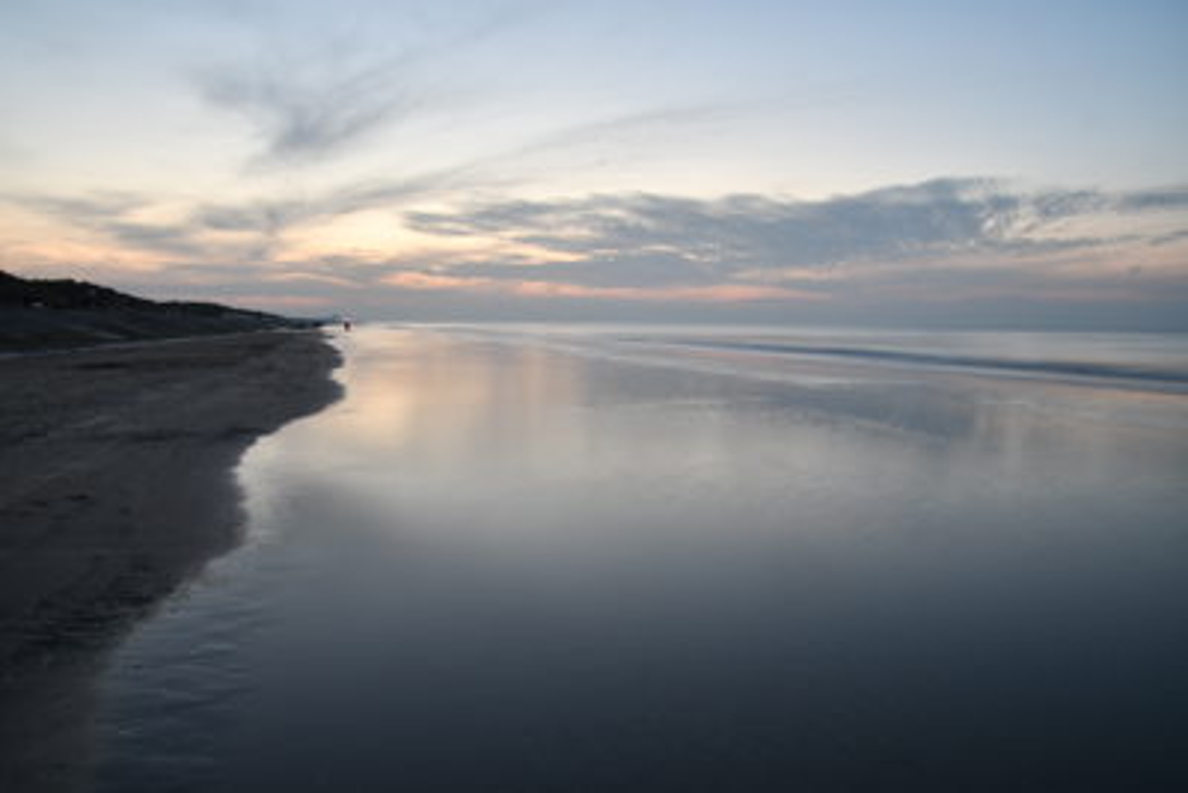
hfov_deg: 73.7
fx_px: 792
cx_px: 594
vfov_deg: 53.2
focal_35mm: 24
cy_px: 396
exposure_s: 4
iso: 100
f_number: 22
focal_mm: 16
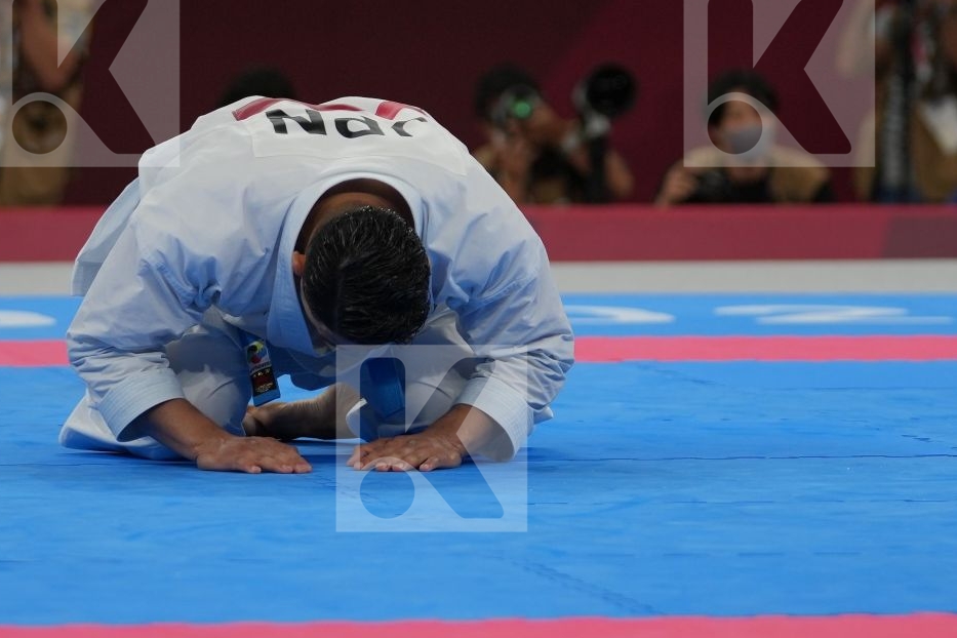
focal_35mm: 330
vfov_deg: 4.2
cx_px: 432
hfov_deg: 6.2
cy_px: 74
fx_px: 8772
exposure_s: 1/1000
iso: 400
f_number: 2.8
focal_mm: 114
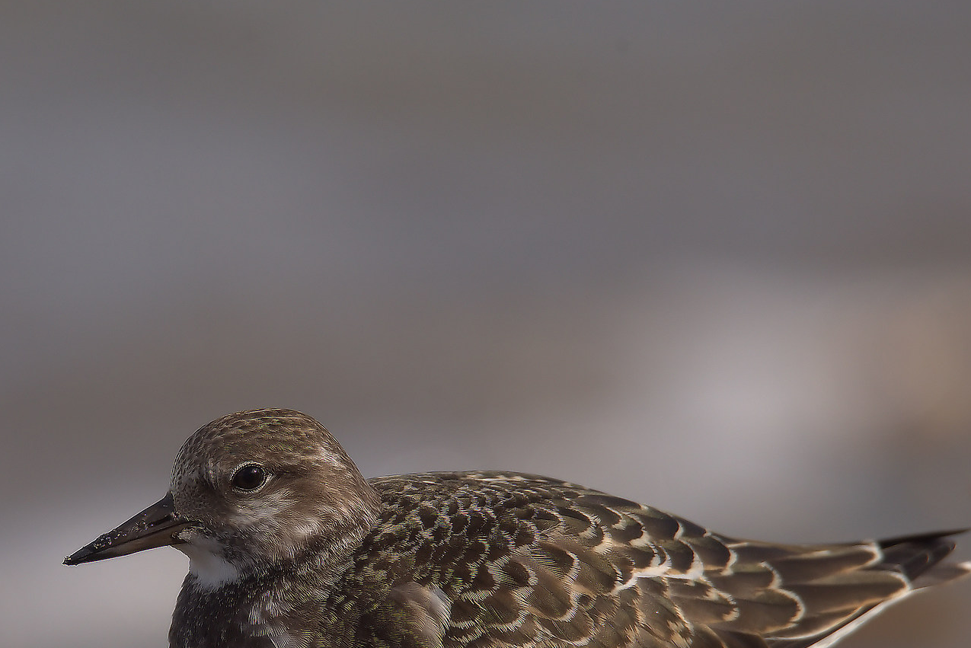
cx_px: 267
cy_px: 527
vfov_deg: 1.2
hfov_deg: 1.8
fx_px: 30460
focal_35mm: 1129
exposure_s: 1/1250
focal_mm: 600
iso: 640
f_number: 8
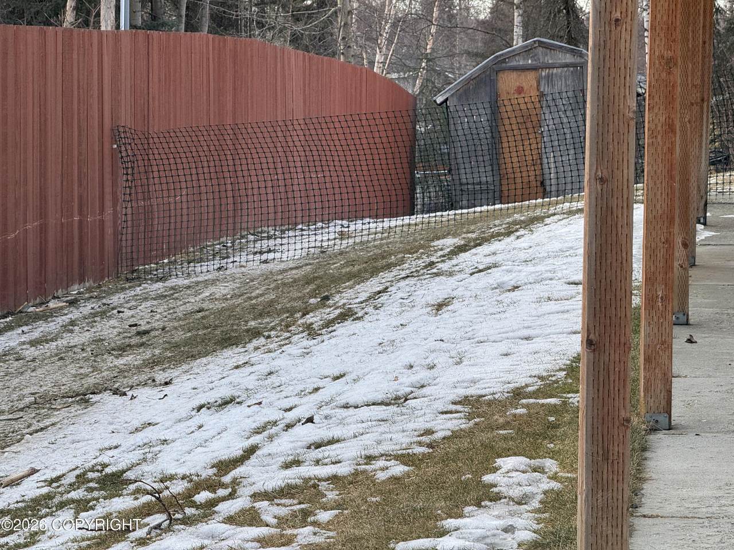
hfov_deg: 16.4
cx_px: 367
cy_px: 275
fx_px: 2544
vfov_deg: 12.3
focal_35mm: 120
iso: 50
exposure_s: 1/310
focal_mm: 15.66
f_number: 2.8
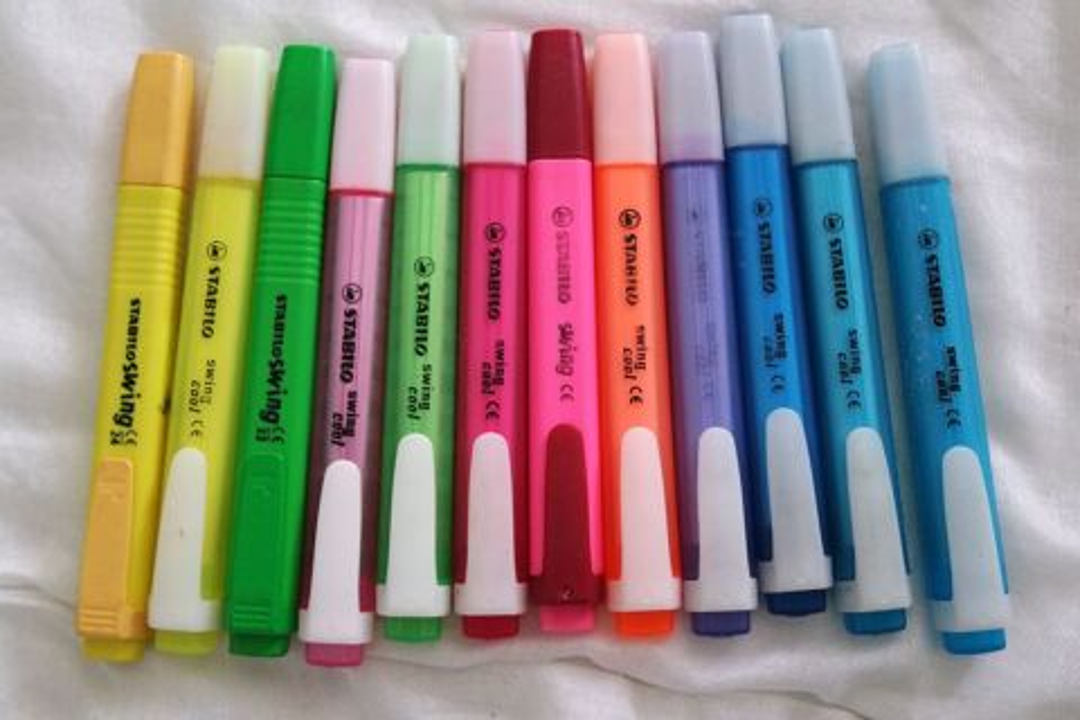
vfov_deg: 31.2
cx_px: 540
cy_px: 360
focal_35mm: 43
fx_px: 1290
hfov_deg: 45.4
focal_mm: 28
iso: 1600
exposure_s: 1/50
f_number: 4
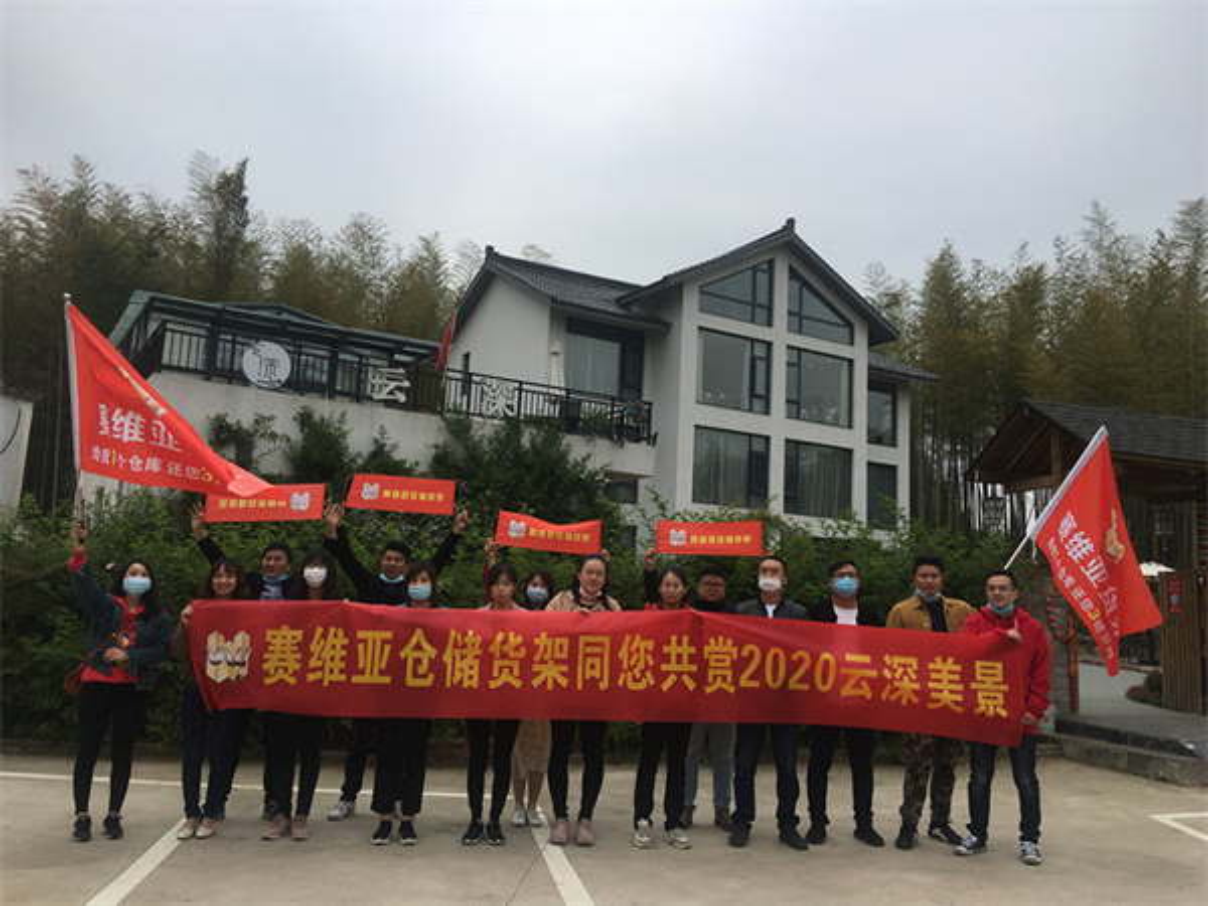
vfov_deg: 48.2
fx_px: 1012
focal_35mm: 29
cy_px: 453
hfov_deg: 61.7
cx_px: 604
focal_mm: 4.15
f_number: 2.2
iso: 25
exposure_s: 1/777
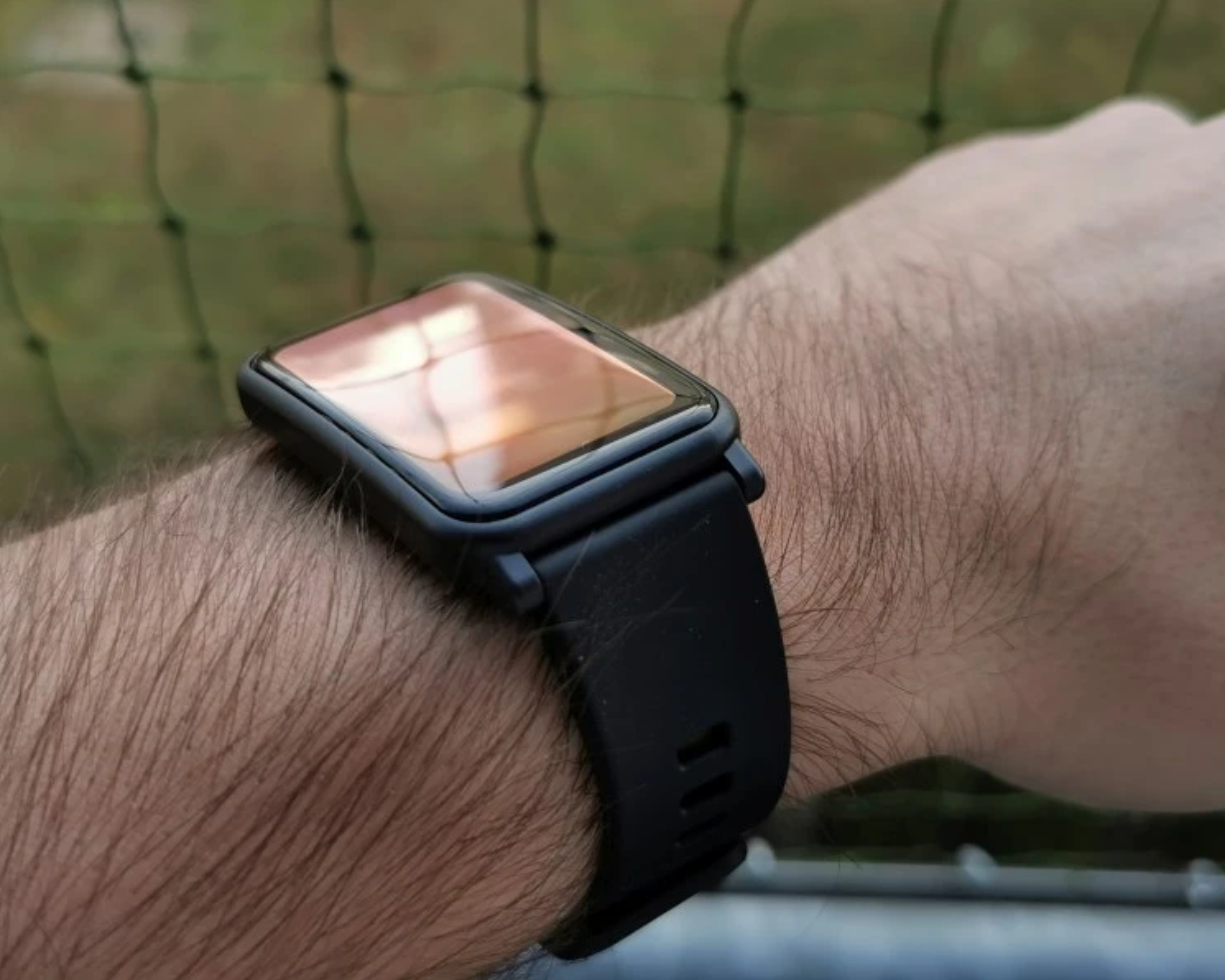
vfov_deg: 34.2
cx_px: 607
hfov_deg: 42.0
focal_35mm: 44
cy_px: 488
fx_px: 1595
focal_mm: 5.56
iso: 50
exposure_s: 1/474
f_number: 1.6
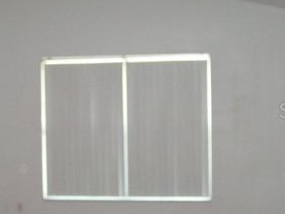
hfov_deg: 27.8
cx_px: 128
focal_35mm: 70
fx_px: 577
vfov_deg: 21.0
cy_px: 110
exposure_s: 1/50
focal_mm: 6.8
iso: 200
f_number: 2.8
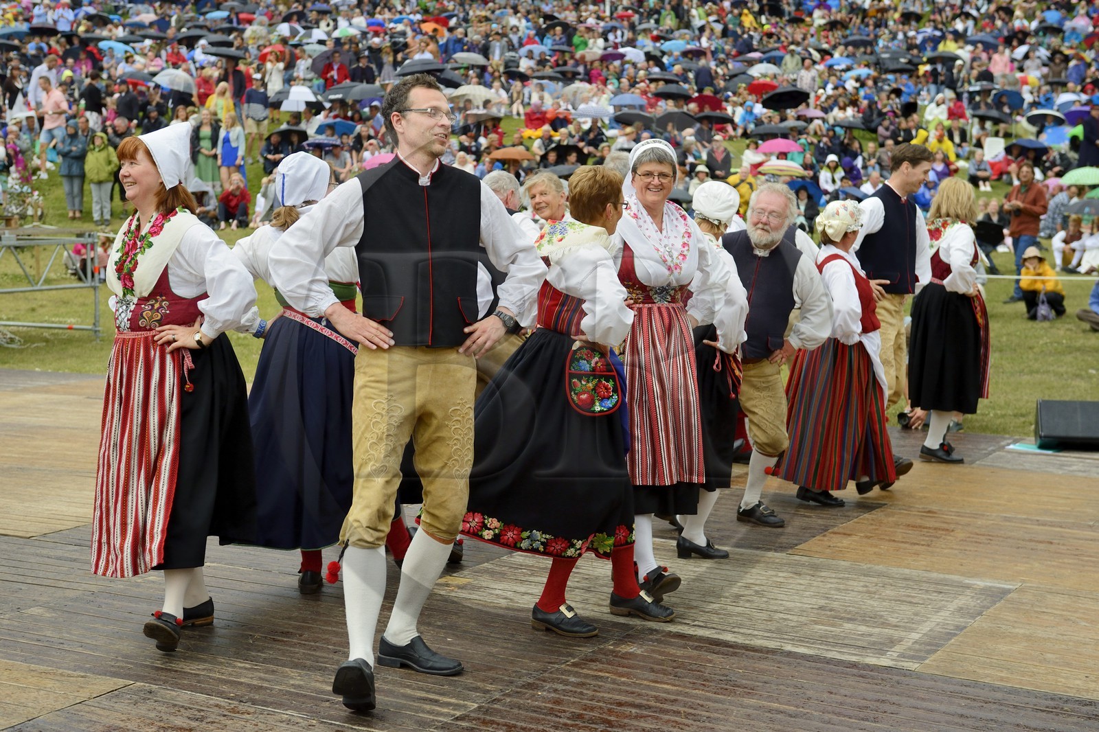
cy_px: 366
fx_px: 1526
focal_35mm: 50
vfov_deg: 27.0
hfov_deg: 39.6
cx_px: 550
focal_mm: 50
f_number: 4
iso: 800
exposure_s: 1/200
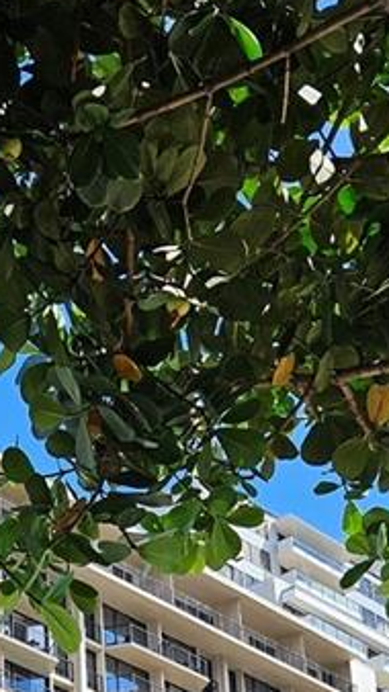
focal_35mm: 89
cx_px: 12
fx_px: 1633
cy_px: 844
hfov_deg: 13.4
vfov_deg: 22.0
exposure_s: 1/1024
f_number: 1.8
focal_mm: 5.4
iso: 25
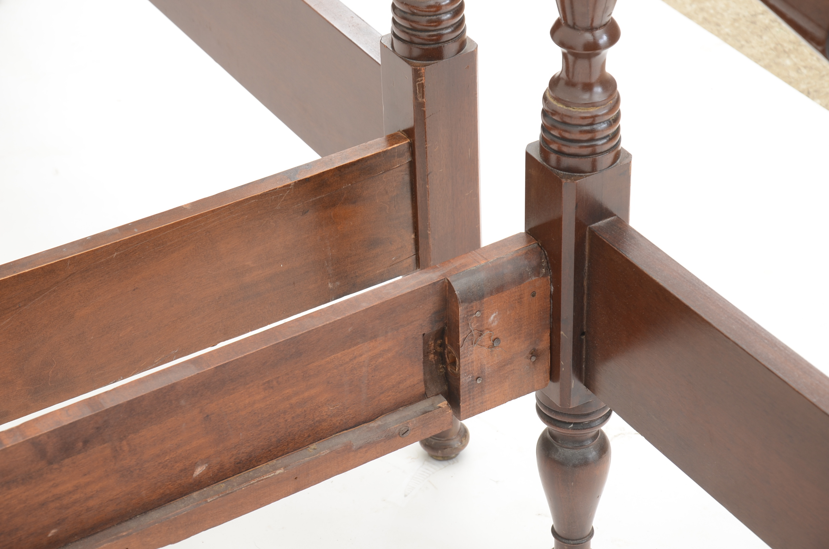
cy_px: 274
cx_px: 414
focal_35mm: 112
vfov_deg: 12.1
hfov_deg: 18.2
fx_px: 2585
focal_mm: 75
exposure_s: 1/125
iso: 125
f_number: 8
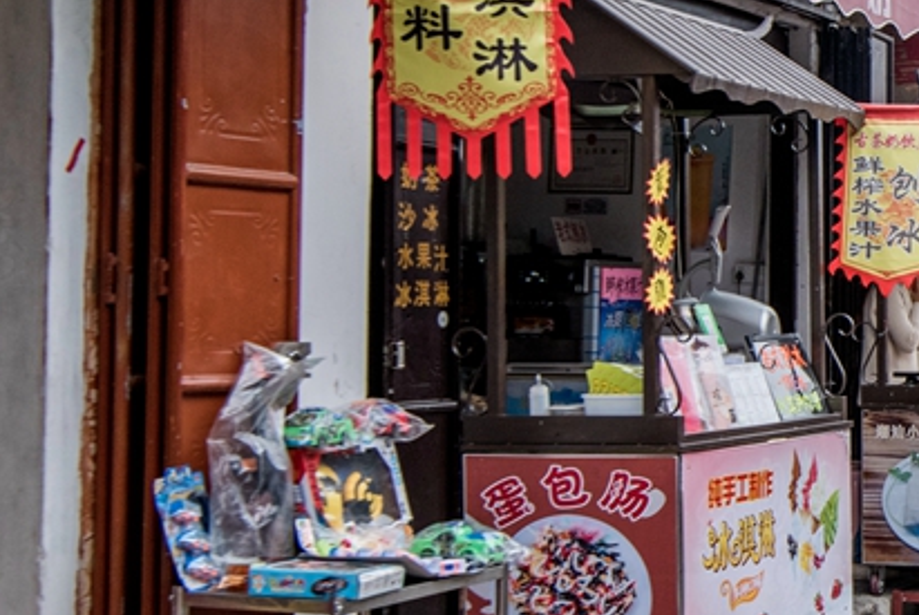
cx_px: 1120
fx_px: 2147
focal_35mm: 84
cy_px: 299
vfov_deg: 16.3
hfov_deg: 22.2
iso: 500
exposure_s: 1/125
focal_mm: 32
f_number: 8
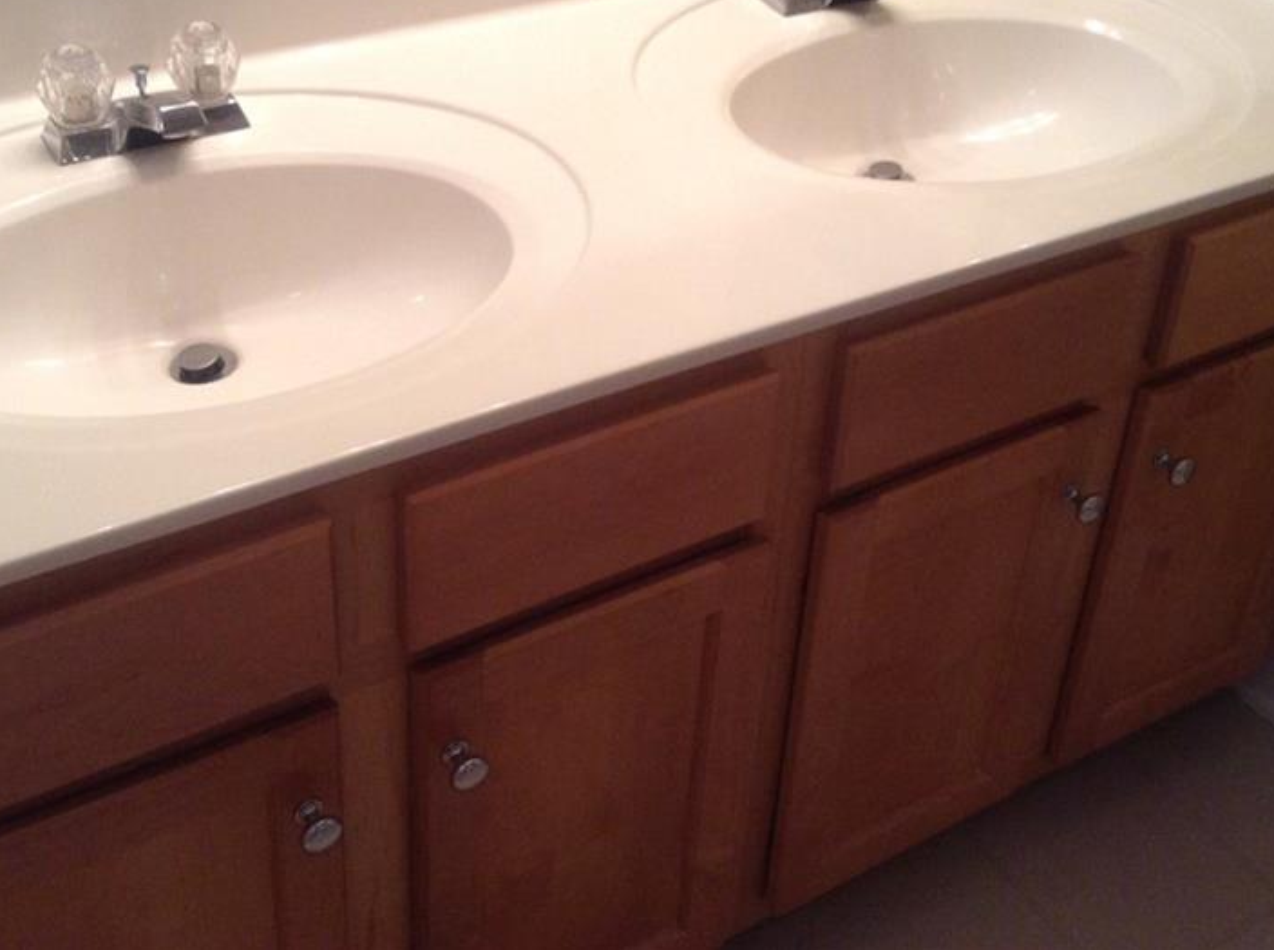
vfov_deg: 29.8
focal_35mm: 48
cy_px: 262
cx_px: 590
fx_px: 1763
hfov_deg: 39.7
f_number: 2.4
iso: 64
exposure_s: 1/25
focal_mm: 3.3
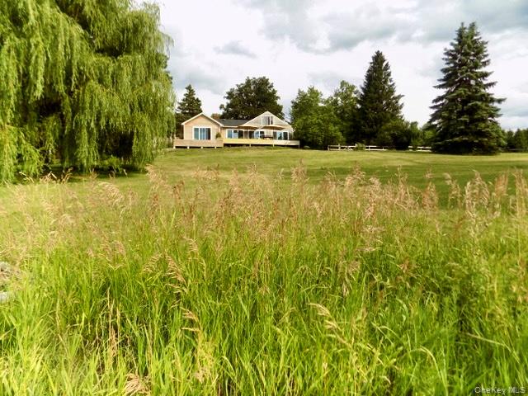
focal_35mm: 23
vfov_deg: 58.9
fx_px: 351
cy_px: 198
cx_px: 264
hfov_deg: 73.9
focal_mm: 4
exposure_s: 1/640
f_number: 3.1
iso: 80
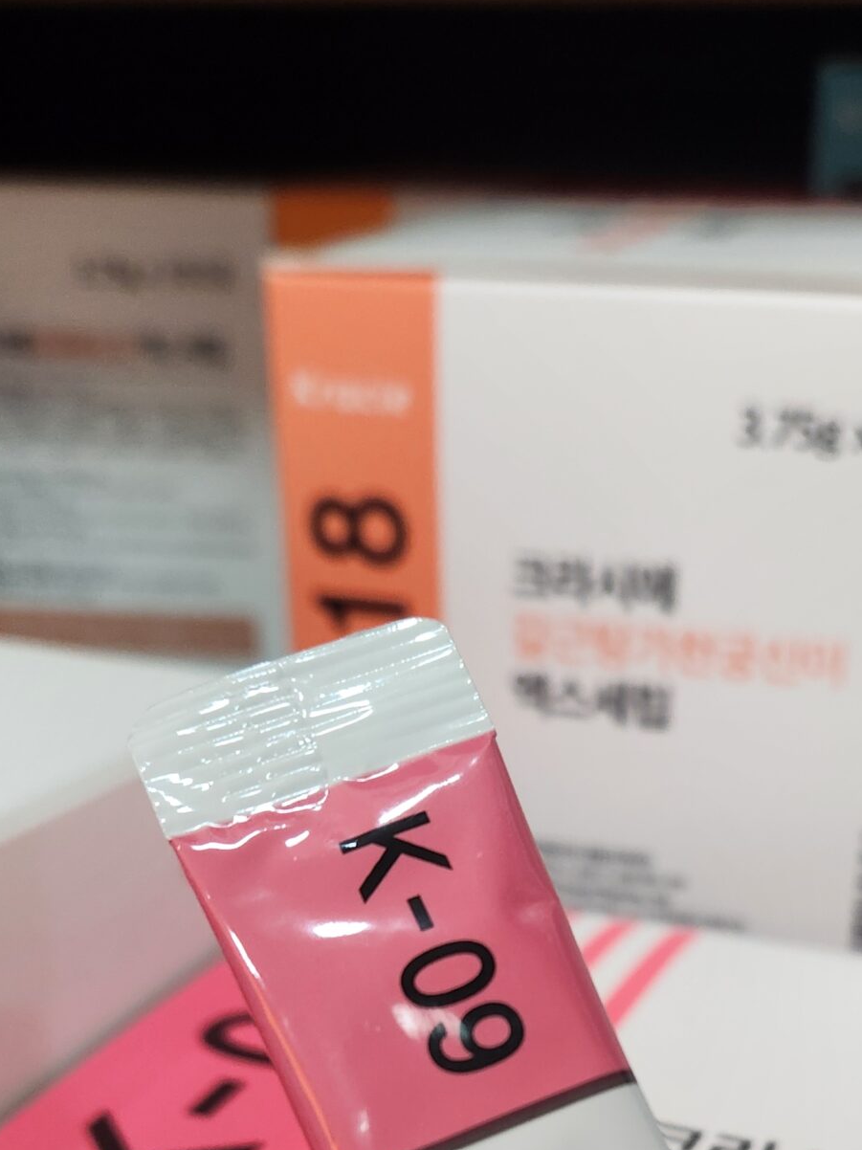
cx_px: 576
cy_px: 1084
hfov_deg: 29.5
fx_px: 1627
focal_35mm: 49
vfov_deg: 36.0
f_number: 1.8
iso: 200
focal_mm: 5.4
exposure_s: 1/120
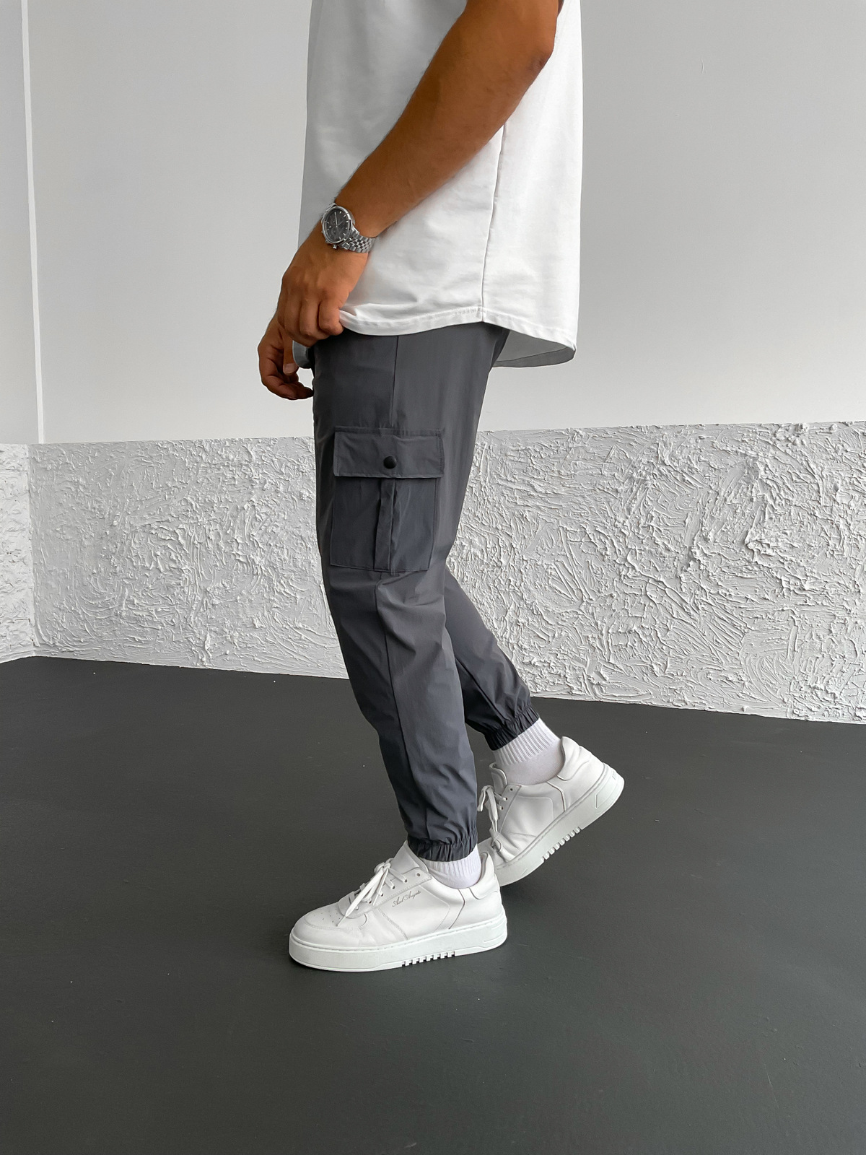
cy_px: 578
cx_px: 433
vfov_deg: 61.7
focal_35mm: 29
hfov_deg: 48.2
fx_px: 967
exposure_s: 1/120
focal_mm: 3
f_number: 1.8
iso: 50
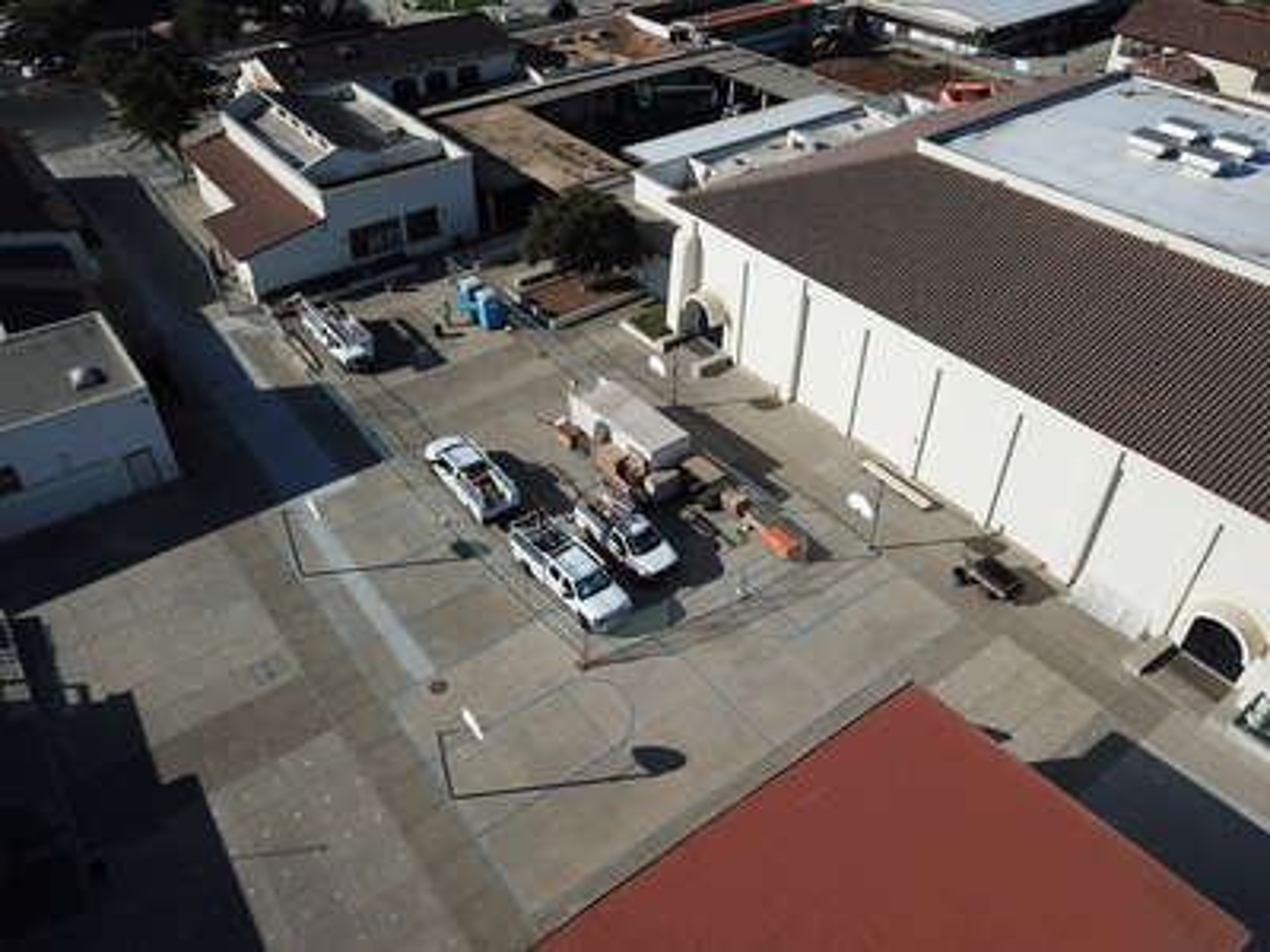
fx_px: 954
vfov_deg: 53.1
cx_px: 635
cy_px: 476
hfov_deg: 67.3
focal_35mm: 26
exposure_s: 1/2564
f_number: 2.2
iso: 100
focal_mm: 4.73
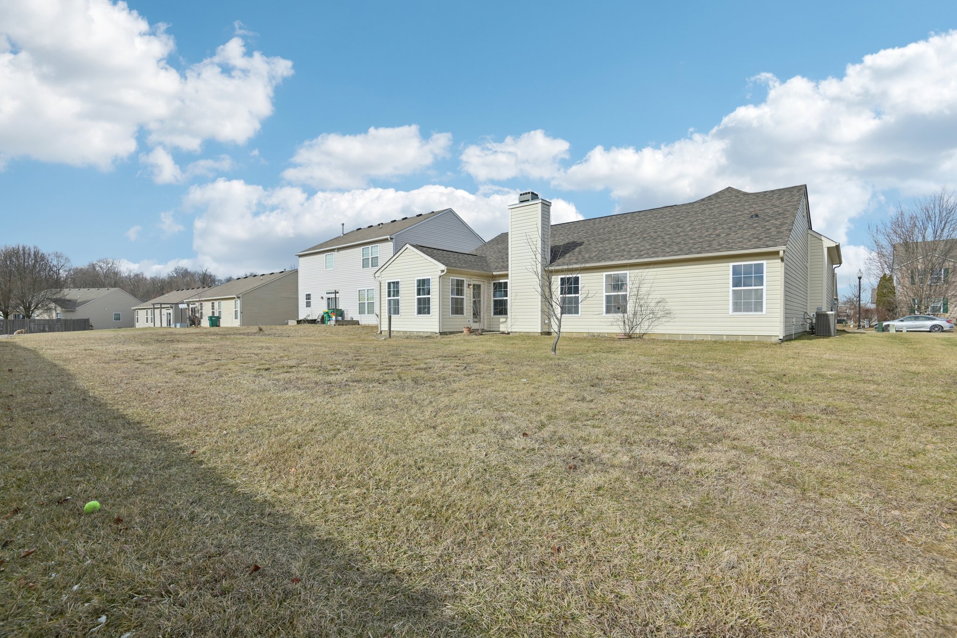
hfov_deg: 96.7
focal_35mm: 16
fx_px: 425
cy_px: 319
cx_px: 478
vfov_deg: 73.7
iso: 100
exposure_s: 1/500
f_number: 8
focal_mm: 16
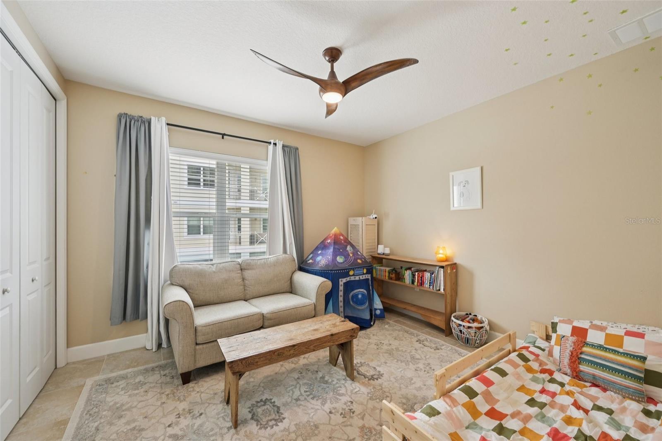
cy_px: 220
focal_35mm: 14
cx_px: 331
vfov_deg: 81.2
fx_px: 257
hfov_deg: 104.3
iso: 400
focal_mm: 14
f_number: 8
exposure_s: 1/30
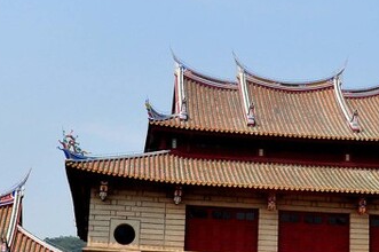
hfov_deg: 20.7
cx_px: 285
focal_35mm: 98
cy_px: 111
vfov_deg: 13.9
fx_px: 1031
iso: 200
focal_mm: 18
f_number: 10
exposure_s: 1/400
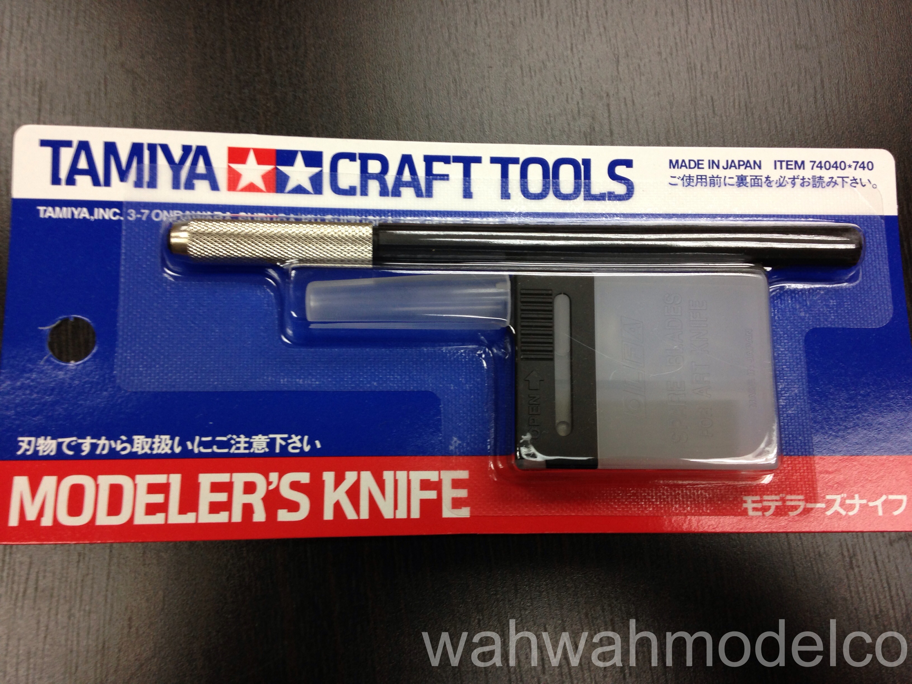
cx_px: 456
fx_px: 869
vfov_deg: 42.9
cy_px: 342
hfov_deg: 55.4
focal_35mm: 33
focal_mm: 4.13
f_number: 2.4
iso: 50
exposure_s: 1/20
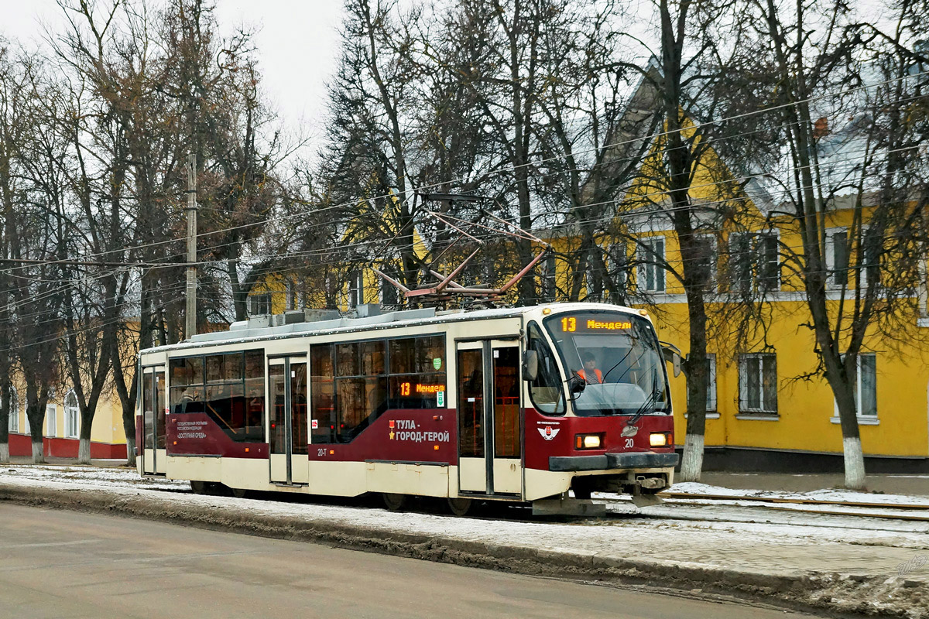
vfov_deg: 25.8
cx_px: 464
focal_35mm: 52
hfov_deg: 37.9
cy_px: 310
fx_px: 1355
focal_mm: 35
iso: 800
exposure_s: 1/400
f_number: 4.5
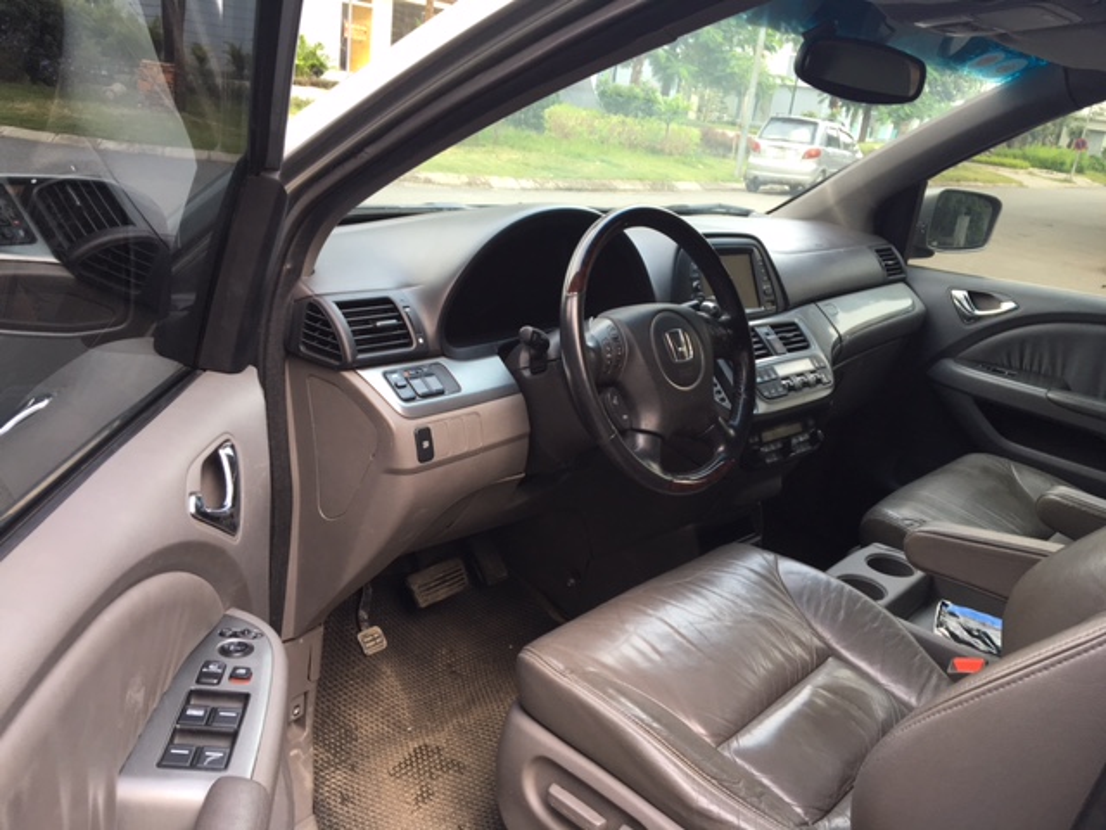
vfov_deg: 48.2
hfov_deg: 61.7
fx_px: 927
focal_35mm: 29
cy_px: 415
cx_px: 553
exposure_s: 1/100
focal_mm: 4.15
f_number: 2.2
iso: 32
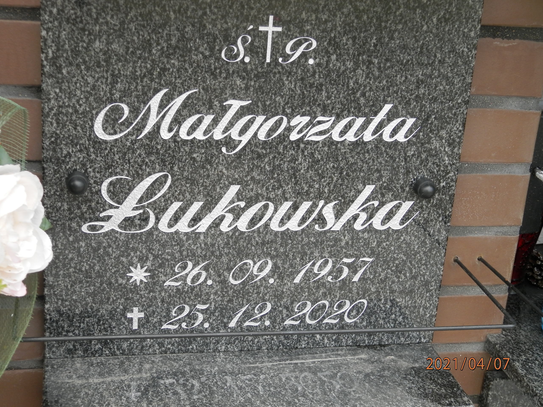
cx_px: 272
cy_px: 204
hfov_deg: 34.9
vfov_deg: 26.6
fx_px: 863
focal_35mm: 55
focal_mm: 9.9
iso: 125
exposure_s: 1/125
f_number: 3.8
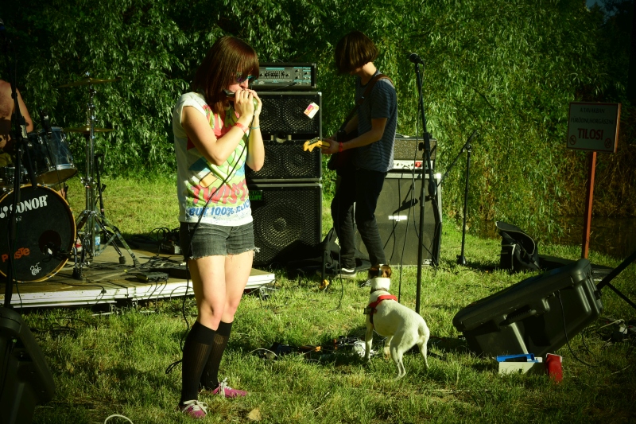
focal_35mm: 63
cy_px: 212
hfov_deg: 31.9
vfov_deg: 21.6
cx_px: 318
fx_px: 1113
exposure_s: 1/320
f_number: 9
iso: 200
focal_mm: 42
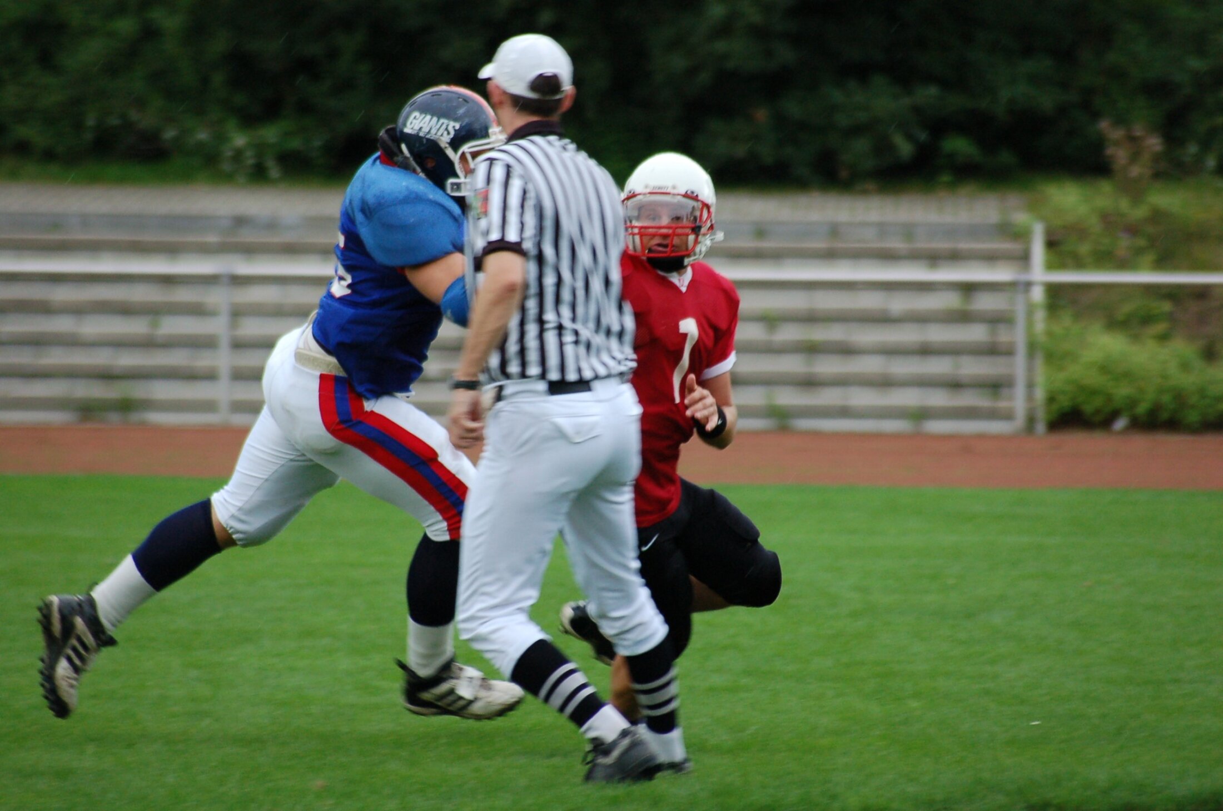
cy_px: 406
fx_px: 12207
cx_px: 612
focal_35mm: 360
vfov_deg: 3.8
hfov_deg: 5.7
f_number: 5.3
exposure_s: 1/320
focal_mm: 240
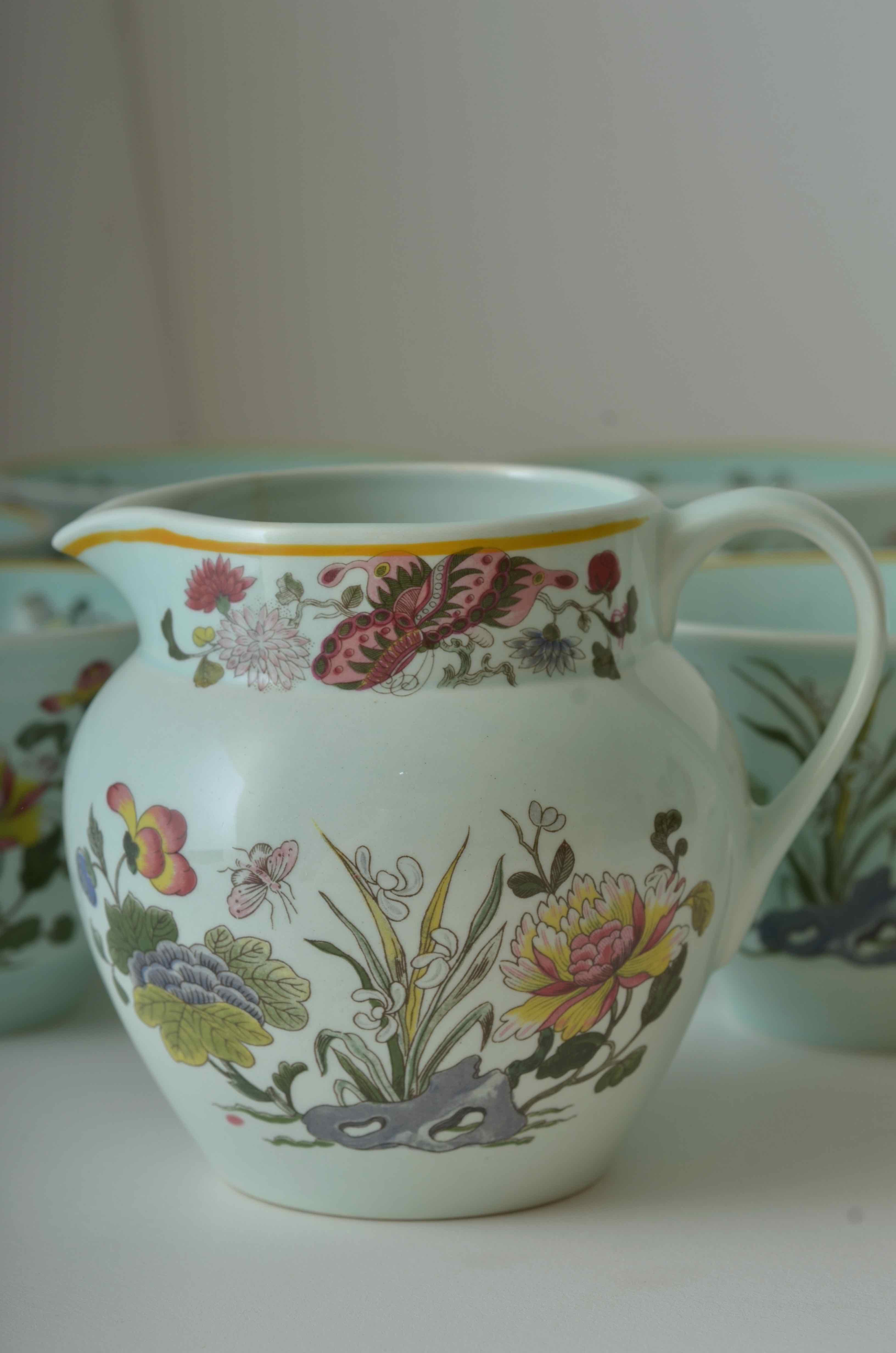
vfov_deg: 24.7
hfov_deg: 16.5
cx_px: 448
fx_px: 3094
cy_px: 676
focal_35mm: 82
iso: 100
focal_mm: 55
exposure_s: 1/320
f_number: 8
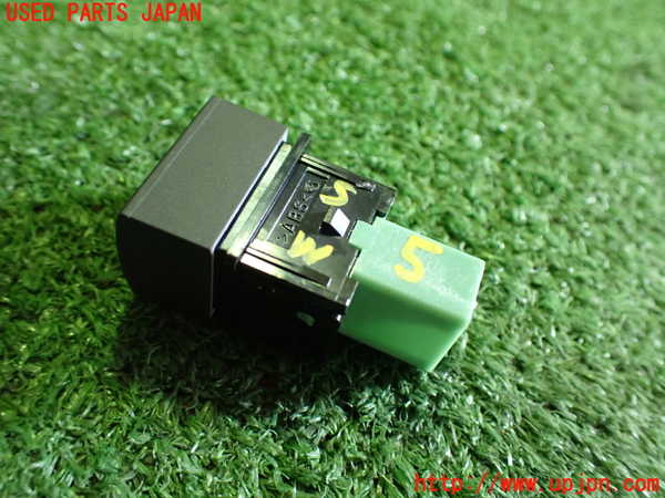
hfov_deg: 60.0
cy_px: 249
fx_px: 576
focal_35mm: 30
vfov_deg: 46.8
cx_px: 332
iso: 800
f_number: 2.3
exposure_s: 1/60
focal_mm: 5.4
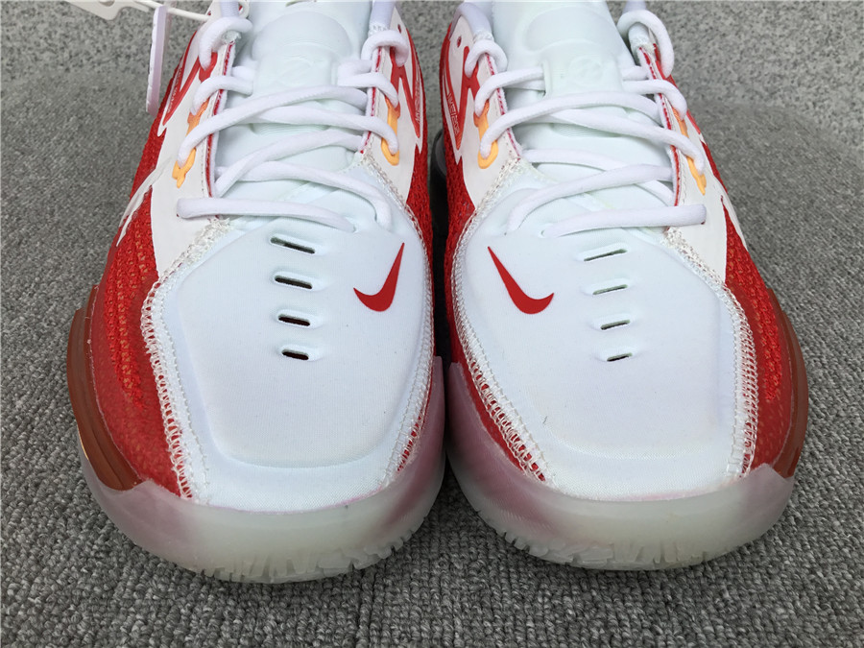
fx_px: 774
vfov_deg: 45.4
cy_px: 324
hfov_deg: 58.4
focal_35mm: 31
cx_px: 432
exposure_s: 1/100
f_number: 2.4
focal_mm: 3.3
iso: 25
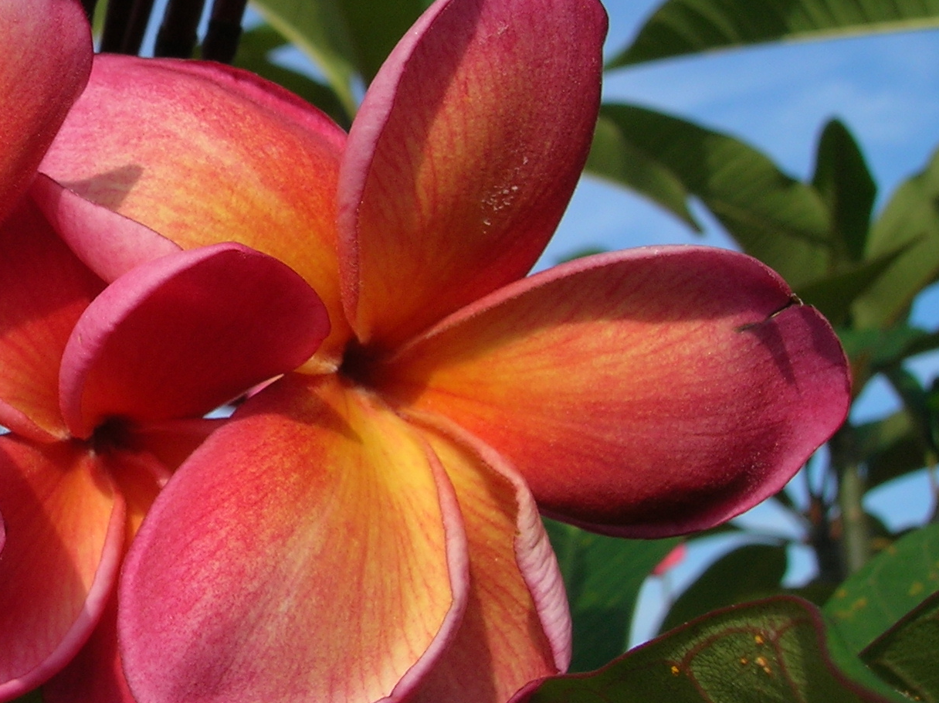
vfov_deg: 22.8
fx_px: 1735
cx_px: 63
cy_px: 242
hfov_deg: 28.9
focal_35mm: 64
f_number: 4.9
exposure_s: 1/485
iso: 50
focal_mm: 5.7
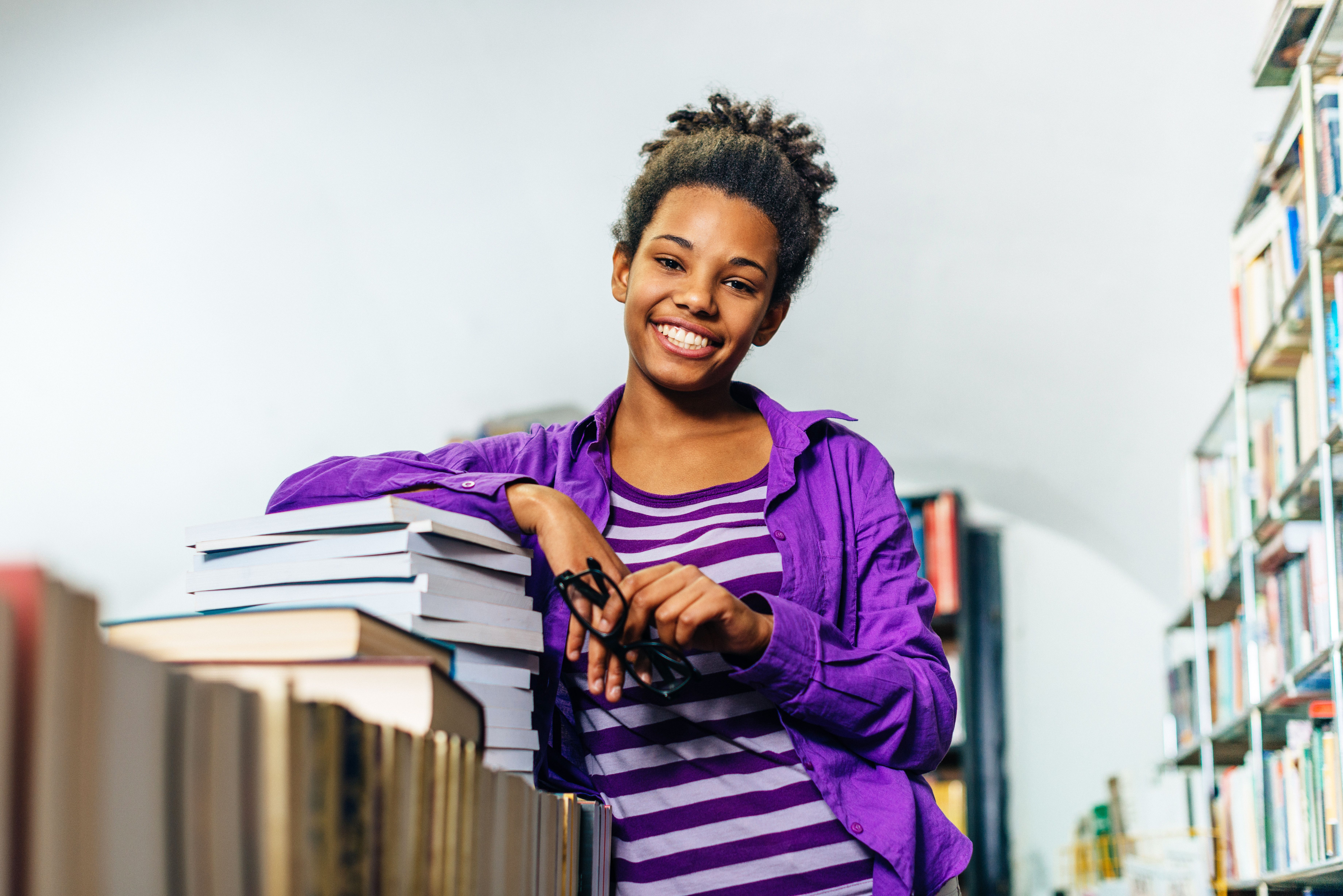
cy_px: 448
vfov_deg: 27.0
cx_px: 672
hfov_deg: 39.6
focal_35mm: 50
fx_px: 1866
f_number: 2.5
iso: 400
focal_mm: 50
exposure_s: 1/200
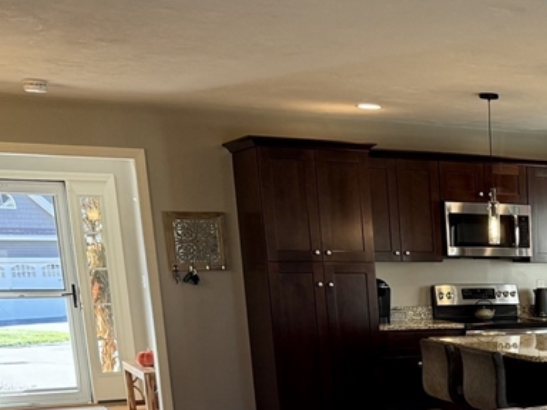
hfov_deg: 26.8
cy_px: 505
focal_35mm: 64
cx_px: 660
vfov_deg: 21.2
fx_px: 1011
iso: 160
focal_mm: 6.76
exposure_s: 1/120
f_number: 1.78
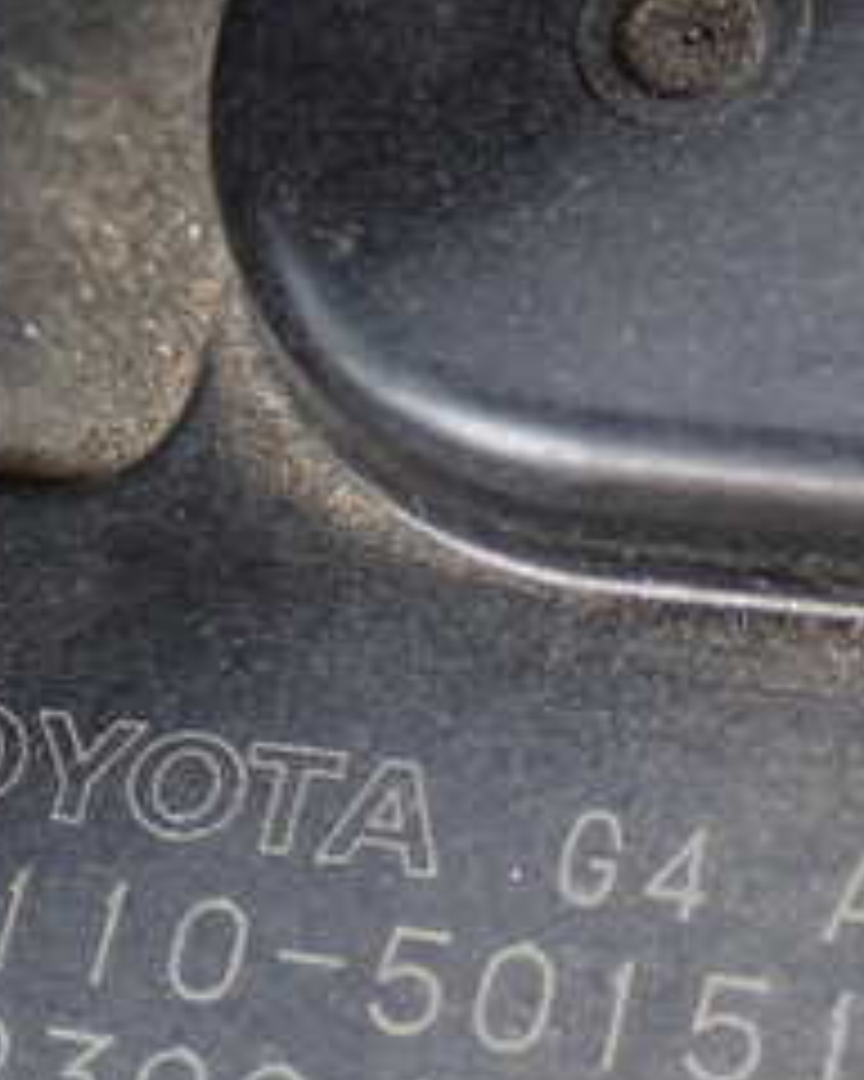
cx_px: 274
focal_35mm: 122
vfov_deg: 15.6
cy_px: 932
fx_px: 3900
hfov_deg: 12.6
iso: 320
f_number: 3.2
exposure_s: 1/50
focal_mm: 9.01
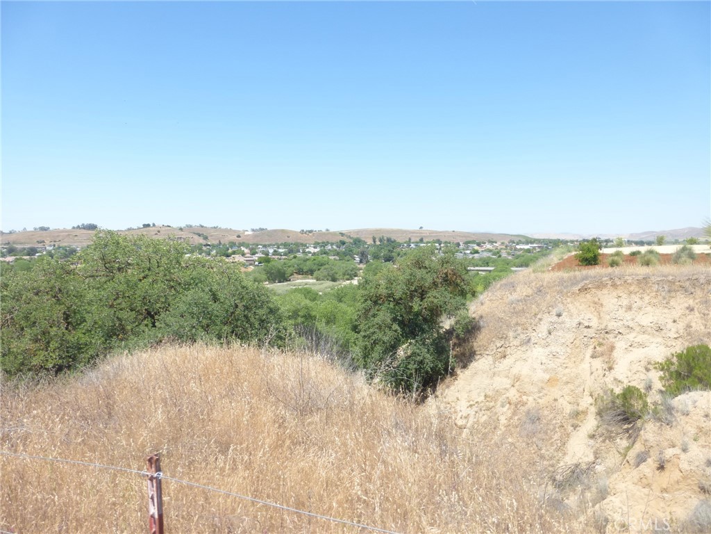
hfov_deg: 71.6
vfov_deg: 56.8
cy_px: 267
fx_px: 493
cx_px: 356
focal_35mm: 24
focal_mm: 4.3
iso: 100
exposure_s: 1/500
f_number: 4
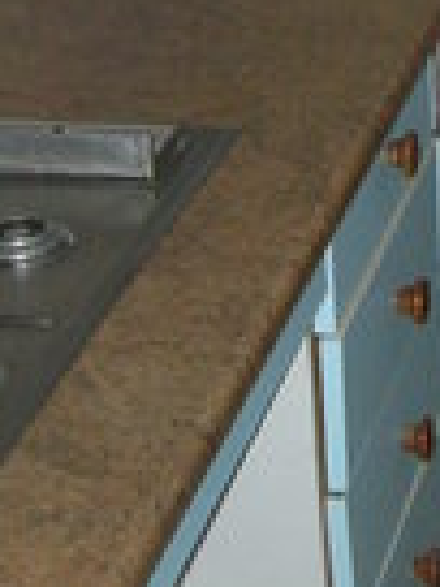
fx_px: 2322
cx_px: 656
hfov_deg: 10.5
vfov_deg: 13.2
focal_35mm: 137
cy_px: -412
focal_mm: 5.7
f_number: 2.8
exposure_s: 1/60
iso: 134
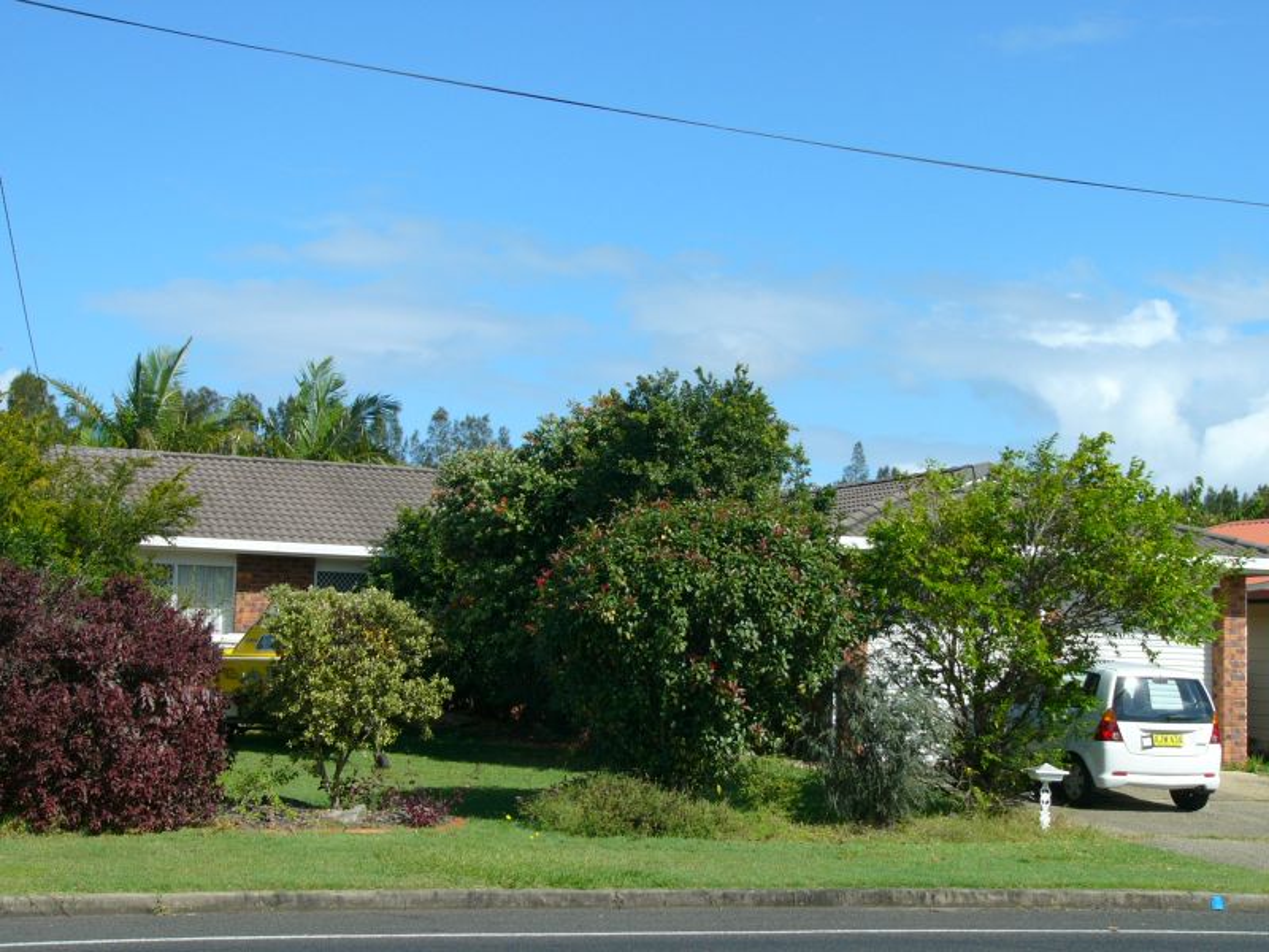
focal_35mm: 57
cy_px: 476
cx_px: 634
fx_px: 2090
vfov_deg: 25.7
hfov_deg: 33.8
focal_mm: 9.6
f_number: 3.7
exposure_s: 1/800
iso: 50
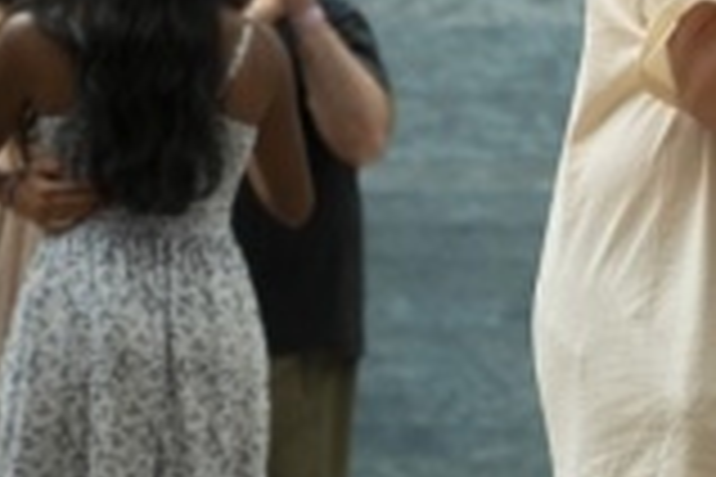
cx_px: 829
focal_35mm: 177
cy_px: -27
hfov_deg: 11.4
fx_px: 3520
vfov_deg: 7.7
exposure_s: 1/160
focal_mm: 54
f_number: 2.8
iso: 800
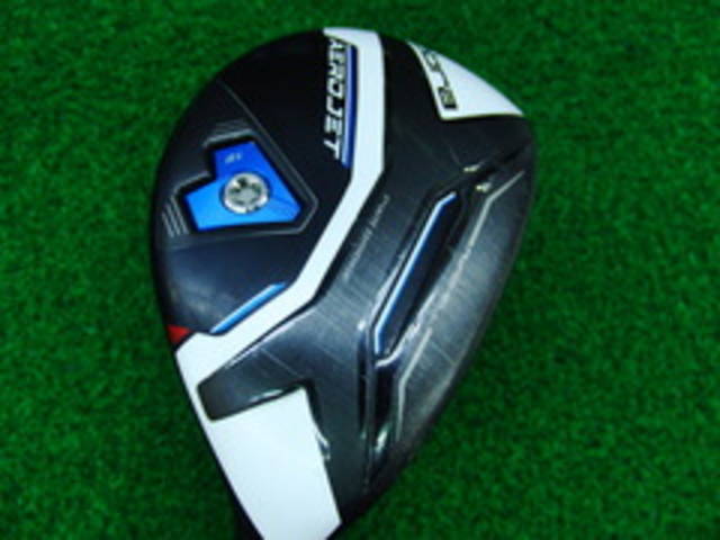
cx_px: 360
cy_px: 270
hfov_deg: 50.1
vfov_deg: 38.7
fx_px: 770
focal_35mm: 37
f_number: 3.6
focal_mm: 6.42
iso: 320
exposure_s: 1/80
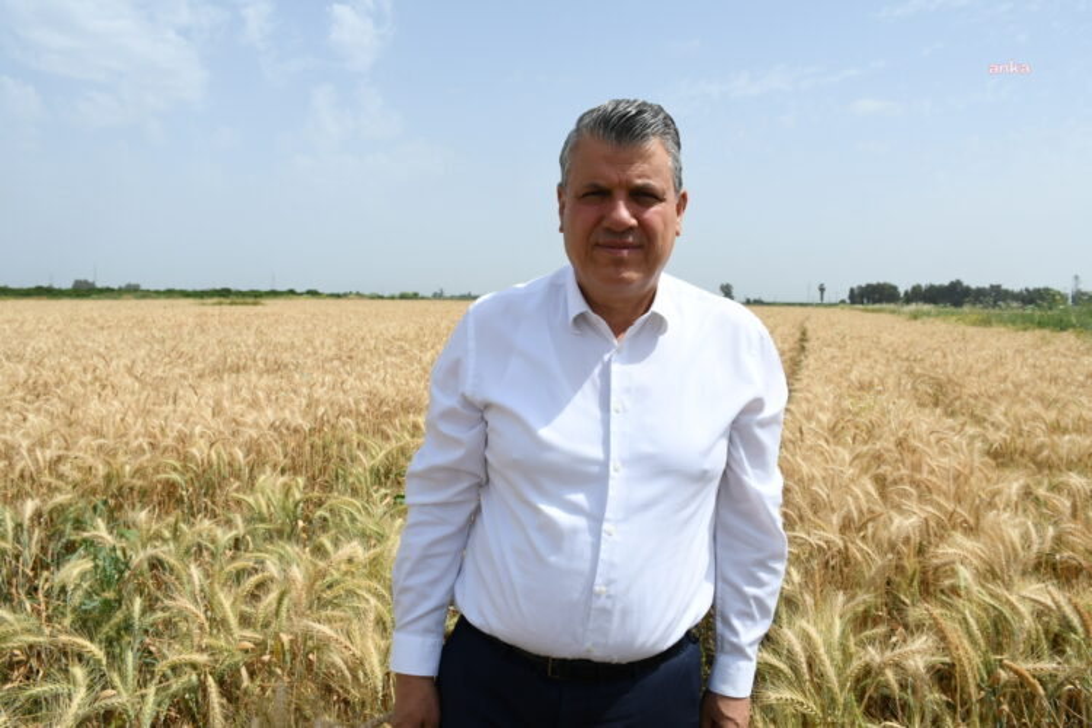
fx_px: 819
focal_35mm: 27
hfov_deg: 67.4
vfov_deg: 47.9
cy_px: 364
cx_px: 546
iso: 400
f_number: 13
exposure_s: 1/640
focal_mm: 18
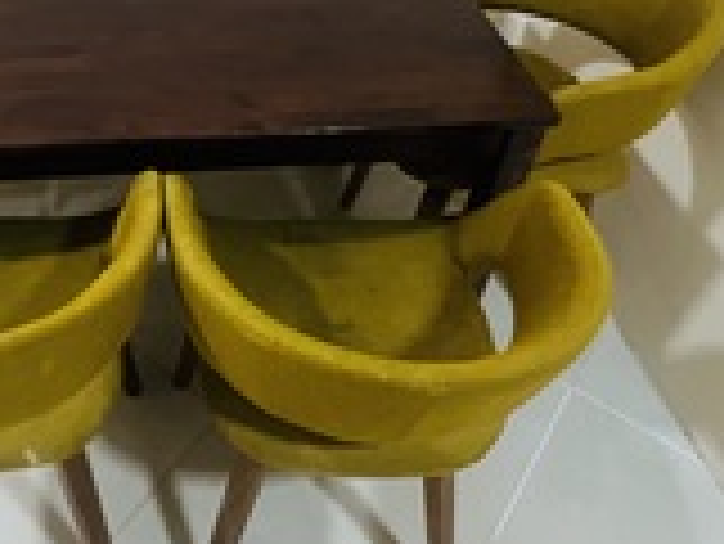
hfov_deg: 47.4
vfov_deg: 37.0
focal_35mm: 37
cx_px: 146
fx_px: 774
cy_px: 88
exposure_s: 1/50
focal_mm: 1.57
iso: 640
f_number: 1.8
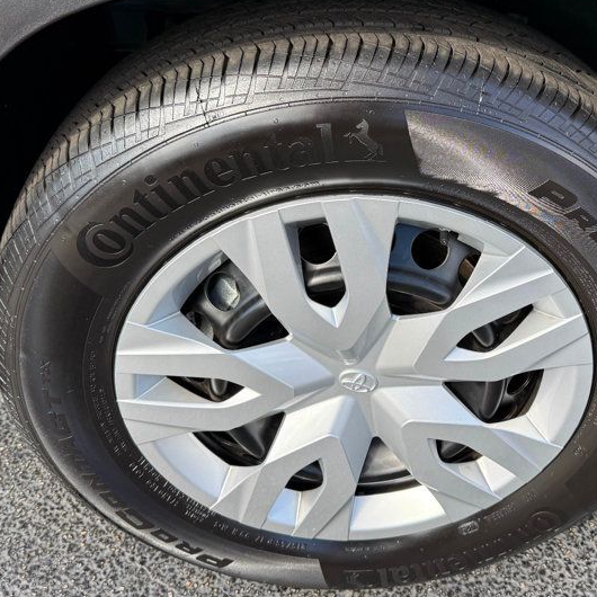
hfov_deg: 40.5
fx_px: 800
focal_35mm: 41
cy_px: 240
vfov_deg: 40.7
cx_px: 384
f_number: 1.78
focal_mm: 6.76
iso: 100
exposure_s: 1/715
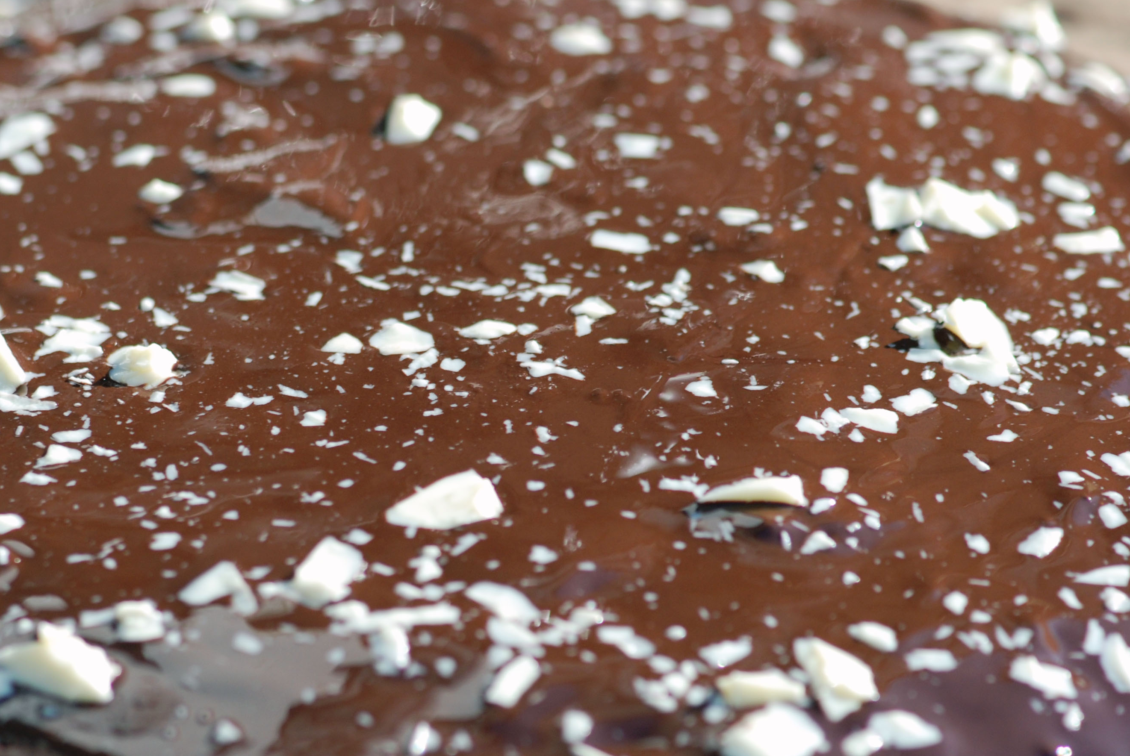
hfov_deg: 8.9
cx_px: 320
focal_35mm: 231
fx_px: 7251
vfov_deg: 6.0
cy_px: 543
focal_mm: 105
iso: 200
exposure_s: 1/320
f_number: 4.5
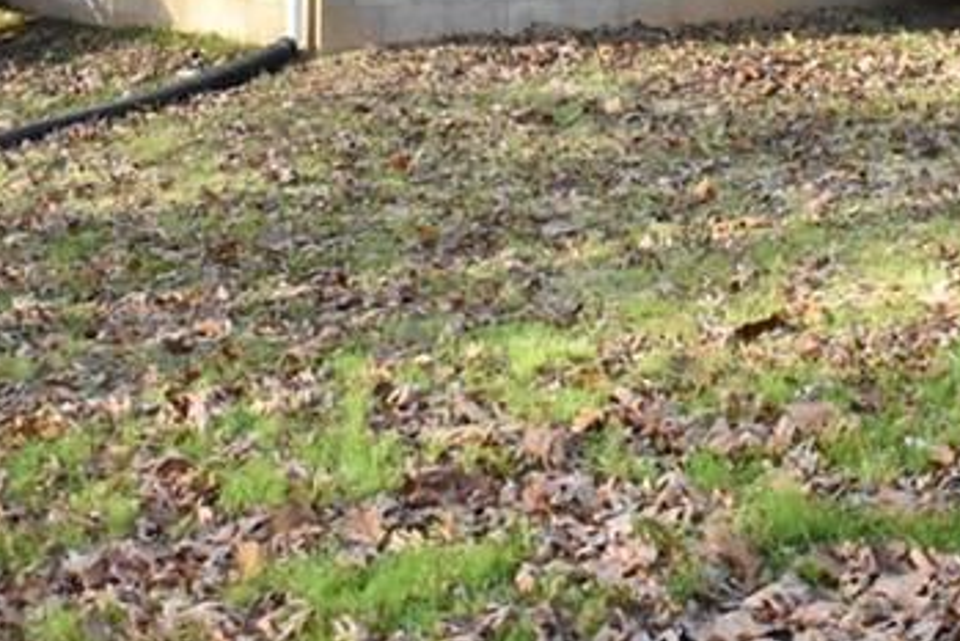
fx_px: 2348
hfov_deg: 23.1
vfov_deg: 14.8
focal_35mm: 88
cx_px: 597
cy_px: -199
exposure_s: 1/4000
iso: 8000
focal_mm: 20
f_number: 4.5
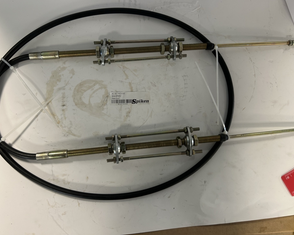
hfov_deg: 62.2
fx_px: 244
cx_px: 139
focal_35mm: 28
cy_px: 114
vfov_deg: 51.5
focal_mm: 5.7
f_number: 1.5
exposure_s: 1/50
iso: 100
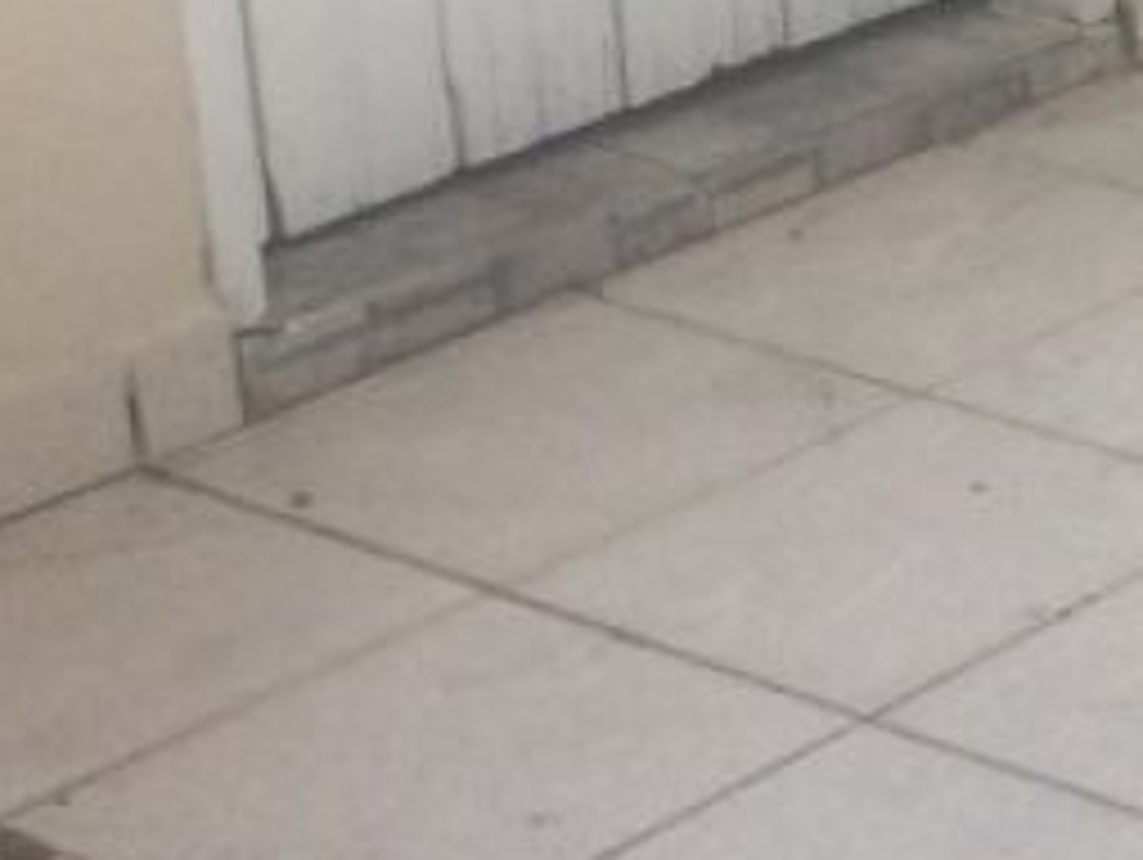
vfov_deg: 9.9
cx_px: 2763
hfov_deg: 11.2
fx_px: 4825
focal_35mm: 146
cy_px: -455
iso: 32
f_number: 2.2
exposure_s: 1/494
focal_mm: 4.15
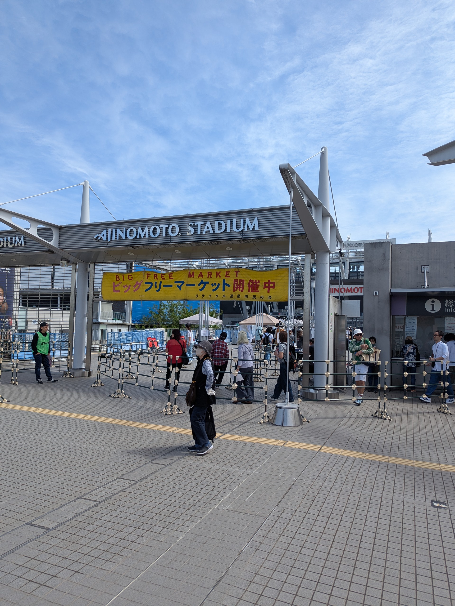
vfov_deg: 71.6
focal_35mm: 24
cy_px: 303
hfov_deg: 56.8
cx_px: 228
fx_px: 421
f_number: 1.85
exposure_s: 1/2179
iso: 48
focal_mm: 6.81
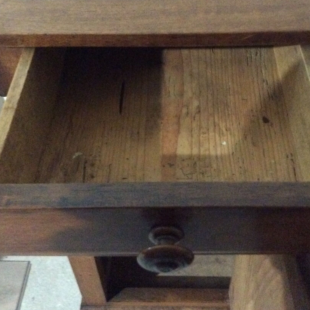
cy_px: 103
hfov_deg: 37.5
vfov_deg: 37.2
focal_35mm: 45
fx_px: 456
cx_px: 176
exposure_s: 1/17
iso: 800
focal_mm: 3.3
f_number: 2.4
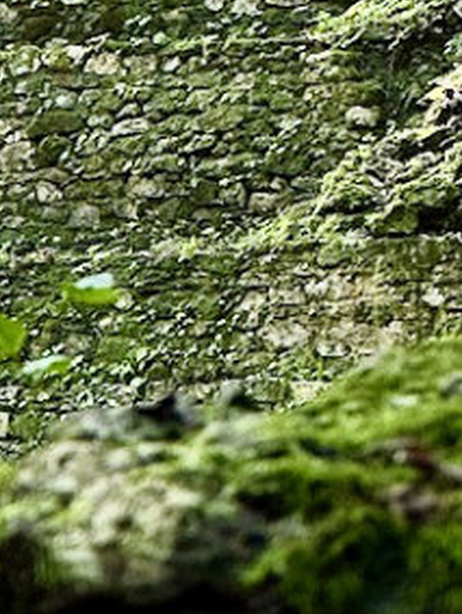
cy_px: -152
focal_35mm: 127
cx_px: -686
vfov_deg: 14.9
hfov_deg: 10.1
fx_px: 2255
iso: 125
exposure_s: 1/121
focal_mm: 6.9
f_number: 1.8
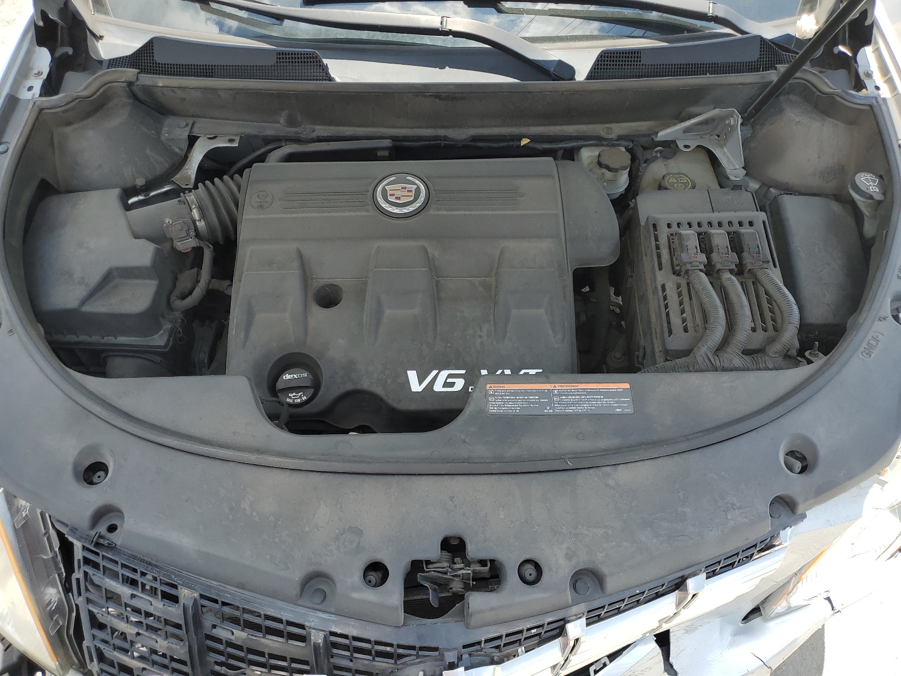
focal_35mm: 26
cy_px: 338
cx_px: 450
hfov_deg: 67.3
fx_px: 677
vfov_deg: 53.1
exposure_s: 1/909
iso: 50
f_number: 1.5
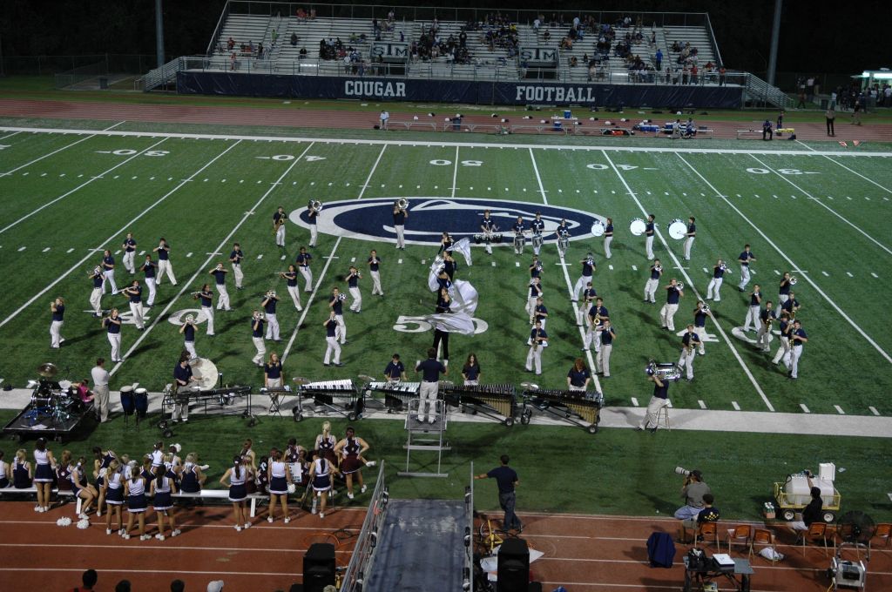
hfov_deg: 38.9
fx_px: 1262
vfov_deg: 26.4
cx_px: 446
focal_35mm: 51
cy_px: 296
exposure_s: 1/60
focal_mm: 34
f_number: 2.8
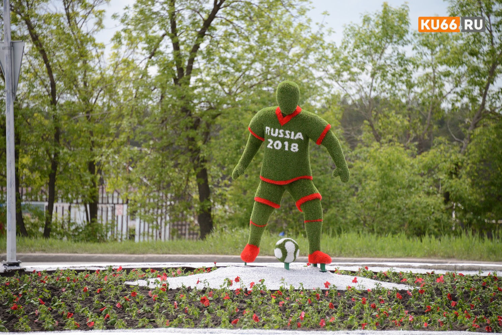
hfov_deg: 8.9
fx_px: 3208
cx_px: 251
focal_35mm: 230
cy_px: 168
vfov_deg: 6.0
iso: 200
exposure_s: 1/500
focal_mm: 230
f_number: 5.6
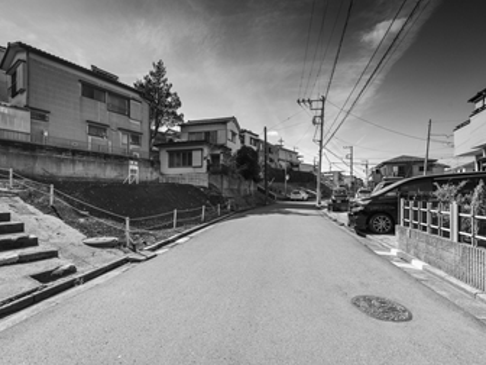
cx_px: 243
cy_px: 191
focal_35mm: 16
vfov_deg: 78.1
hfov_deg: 94.5
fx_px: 225
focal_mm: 14
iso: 64
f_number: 8
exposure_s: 1/320
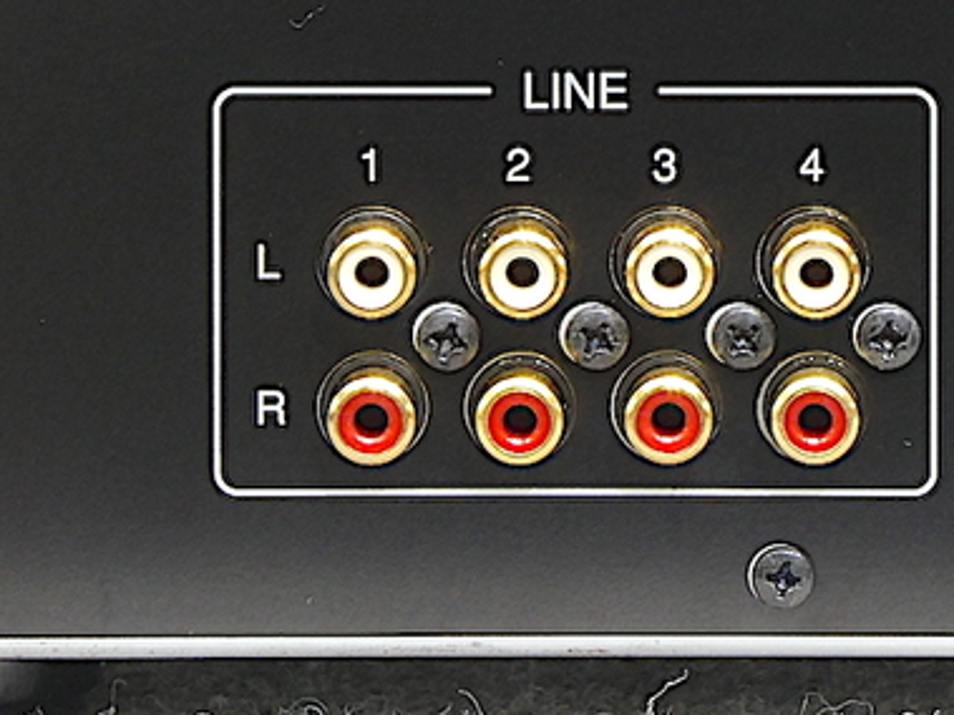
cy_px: 83
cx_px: 586
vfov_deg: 3.7
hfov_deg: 4.9
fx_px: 11158
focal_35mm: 405
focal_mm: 28.7
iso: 200
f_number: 5.5
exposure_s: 1/3.2
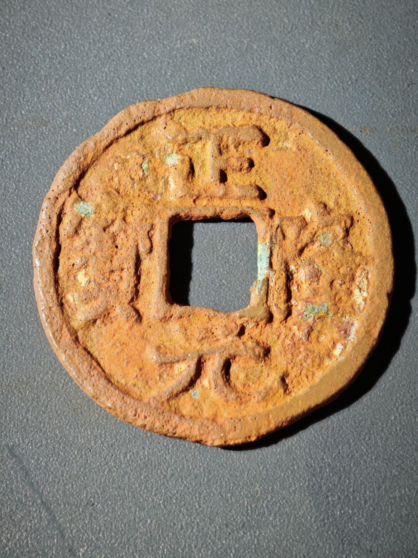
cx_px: 209
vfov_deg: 17.1
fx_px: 1852
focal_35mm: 115
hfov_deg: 12.9
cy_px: 279
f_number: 2
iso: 250
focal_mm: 9
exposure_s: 1/100
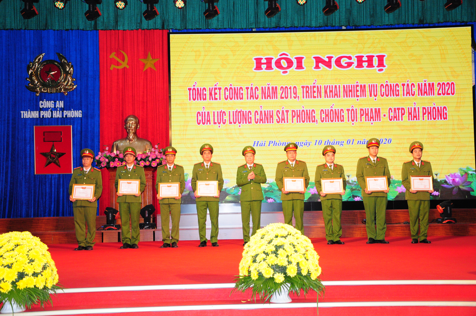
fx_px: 674
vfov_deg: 26.4
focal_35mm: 51
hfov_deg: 38.9
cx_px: 238
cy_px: 158
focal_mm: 34
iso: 1250
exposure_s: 1/250
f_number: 4.2
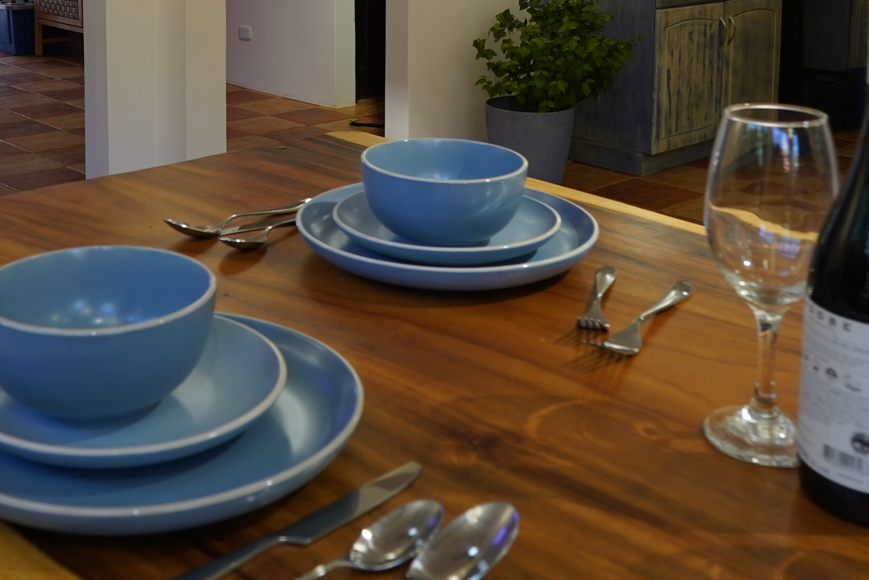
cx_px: 337
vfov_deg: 27.0
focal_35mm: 46
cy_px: -50
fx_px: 1110
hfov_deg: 42.5
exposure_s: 1/30
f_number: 6.3
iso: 400
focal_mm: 18
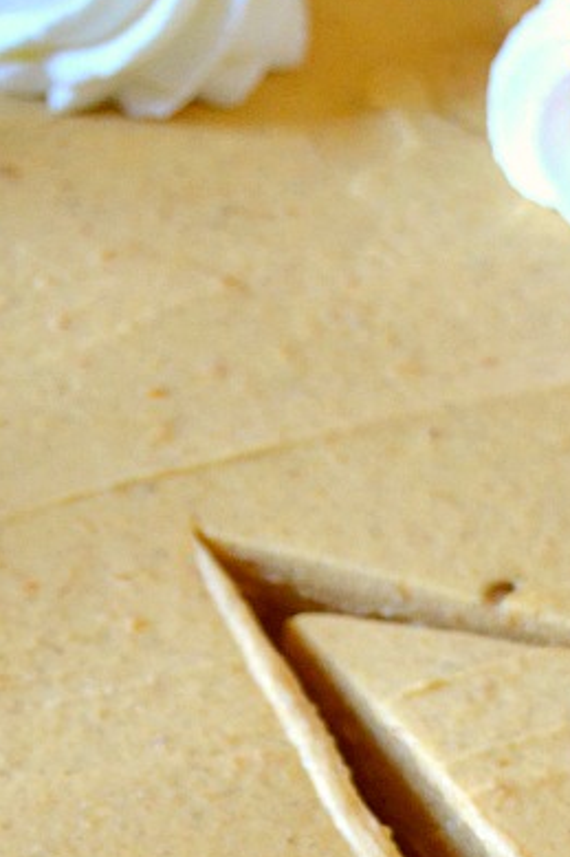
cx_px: 705
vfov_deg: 11.8
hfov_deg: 7.9
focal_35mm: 171
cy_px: 997
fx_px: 4065
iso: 1600
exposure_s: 1/50
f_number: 5.6
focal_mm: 46
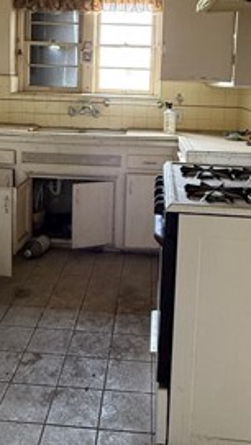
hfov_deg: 32.9
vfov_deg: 53.3
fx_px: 425
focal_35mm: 36
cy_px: 123
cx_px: 120
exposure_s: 1/60
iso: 400
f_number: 2.2
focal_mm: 2.22
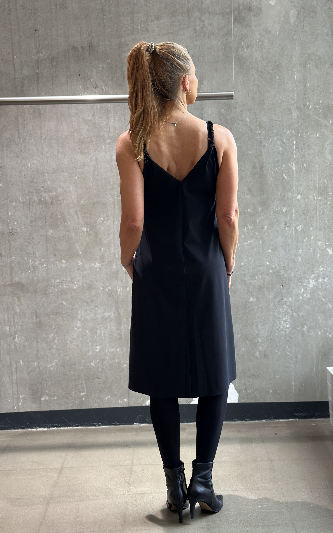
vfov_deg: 39.6
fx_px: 741
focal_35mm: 51
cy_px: 266
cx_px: 180
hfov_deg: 25.3
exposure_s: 1/100
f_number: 1.78
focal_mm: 6.86
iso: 160
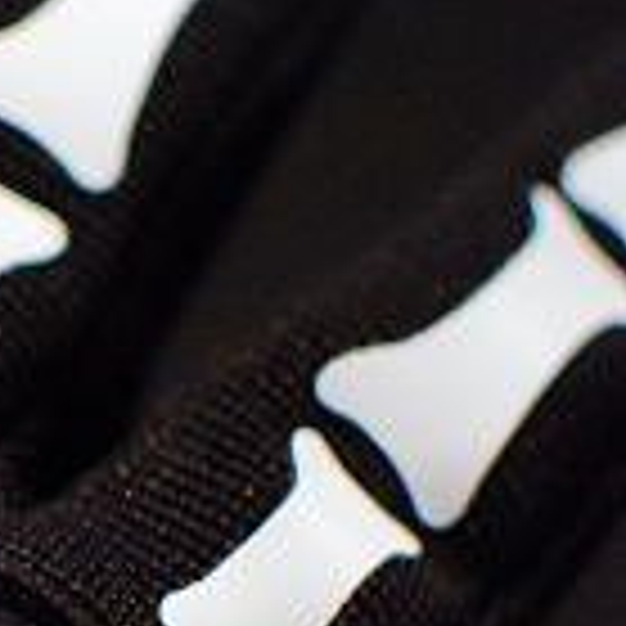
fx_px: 4193
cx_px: -333
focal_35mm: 205
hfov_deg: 8.3
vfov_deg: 8.5
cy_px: 635
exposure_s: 1/60
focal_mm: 35
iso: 1600
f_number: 1.8
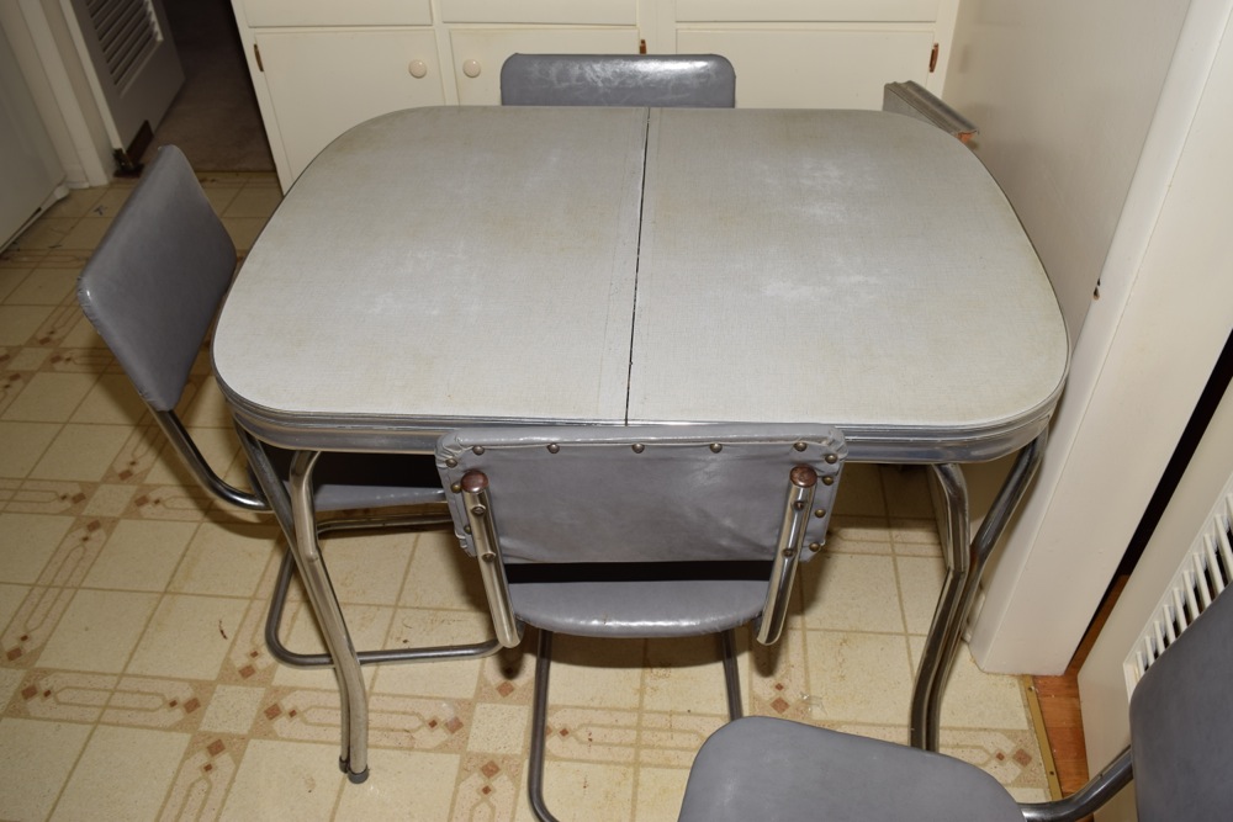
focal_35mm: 27
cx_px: 616
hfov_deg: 67.4
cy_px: 411
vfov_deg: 47.9
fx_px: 925
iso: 100
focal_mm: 18
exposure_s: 1/100
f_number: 5.6
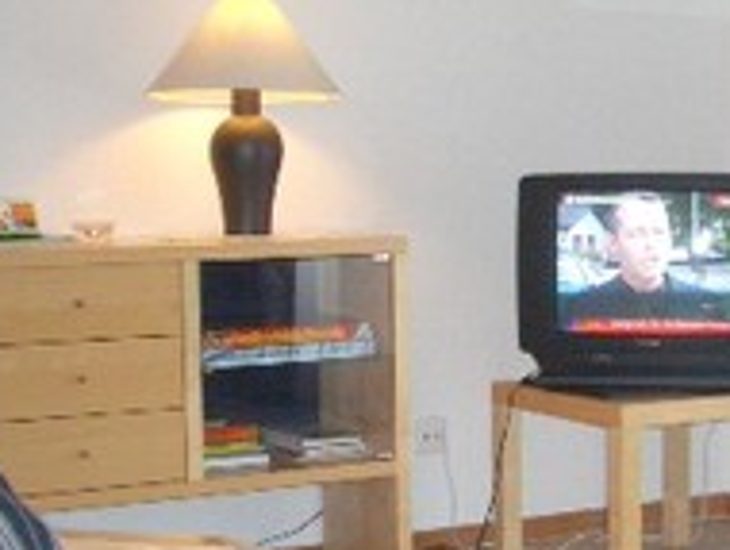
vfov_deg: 16.0
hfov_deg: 20.8
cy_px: 398
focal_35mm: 92
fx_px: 1943
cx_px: 669
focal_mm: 5.8
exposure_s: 1/60
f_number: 2.6
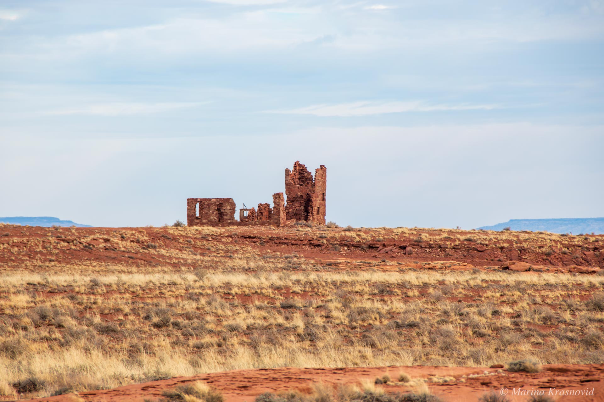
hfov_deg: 4.6
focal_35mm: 450
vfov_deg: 3.1
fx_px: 7546
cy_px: 201
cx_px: 302
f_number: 11
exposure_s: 1/250
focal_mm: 300
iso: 200
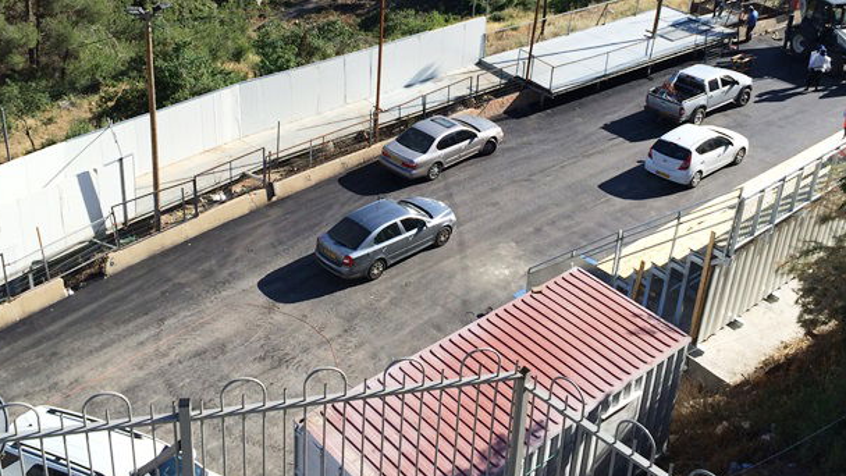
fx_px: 965
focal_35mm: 43
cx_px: 424
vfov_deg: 27.2
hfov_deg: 47.4
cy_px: 106
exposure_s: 1/1866
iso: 32
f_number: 2.2
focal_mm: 4.12
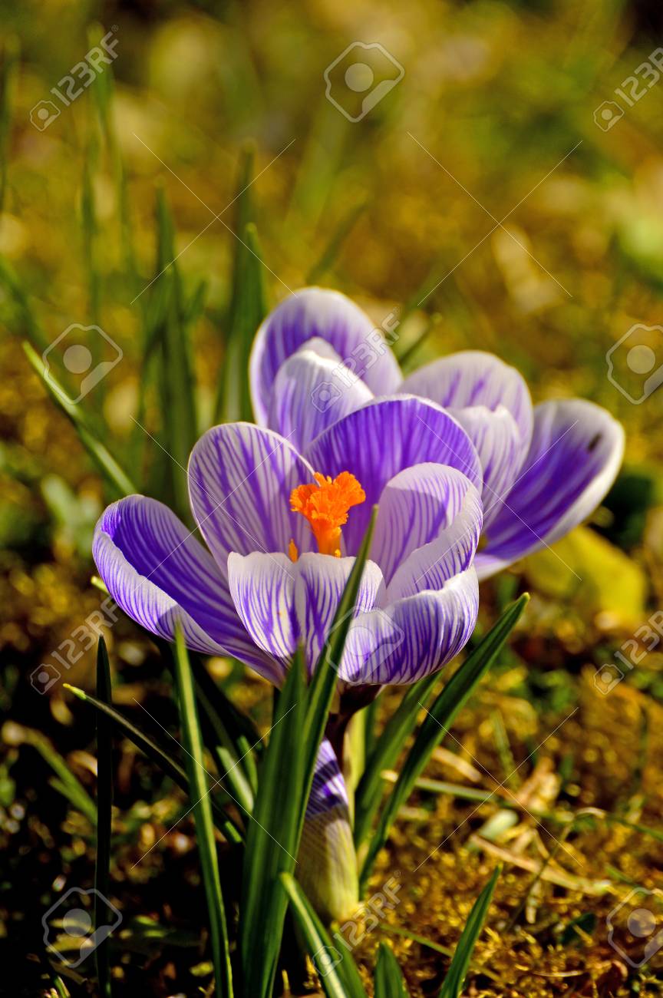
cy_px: 499
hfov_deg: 3.4
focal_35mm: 405
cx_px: 332
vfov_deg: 5.1
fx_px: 11211
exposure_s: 1/800
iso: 200
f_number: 8
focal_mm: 270
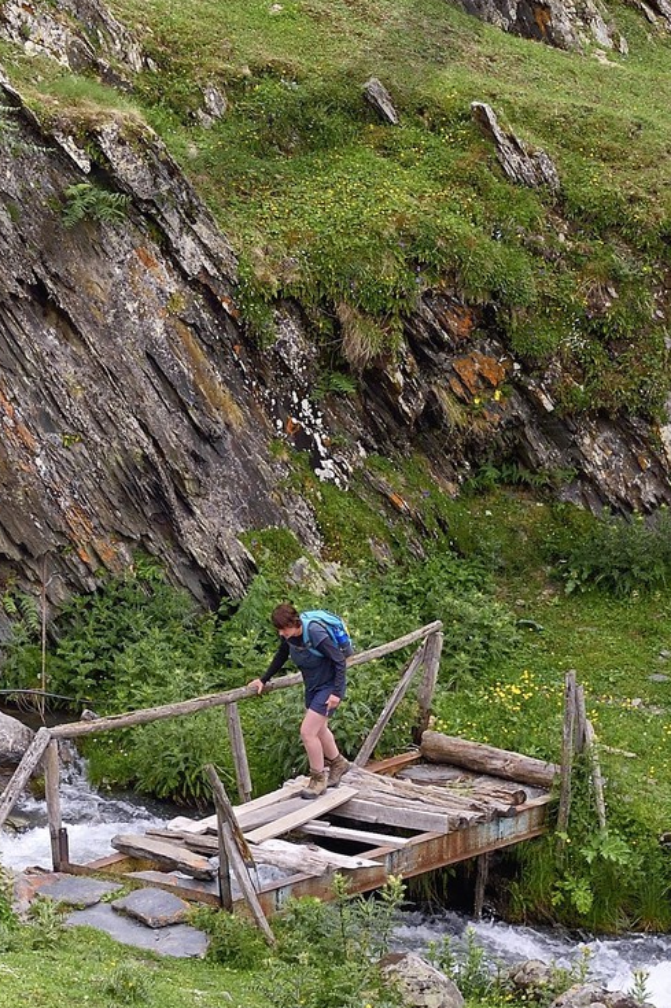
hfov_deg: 6.0
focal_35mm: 229
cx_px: -21
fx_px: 6411
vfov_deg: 8.8
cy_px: -376
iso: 400
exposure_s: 1/250
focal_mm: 70
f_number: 9
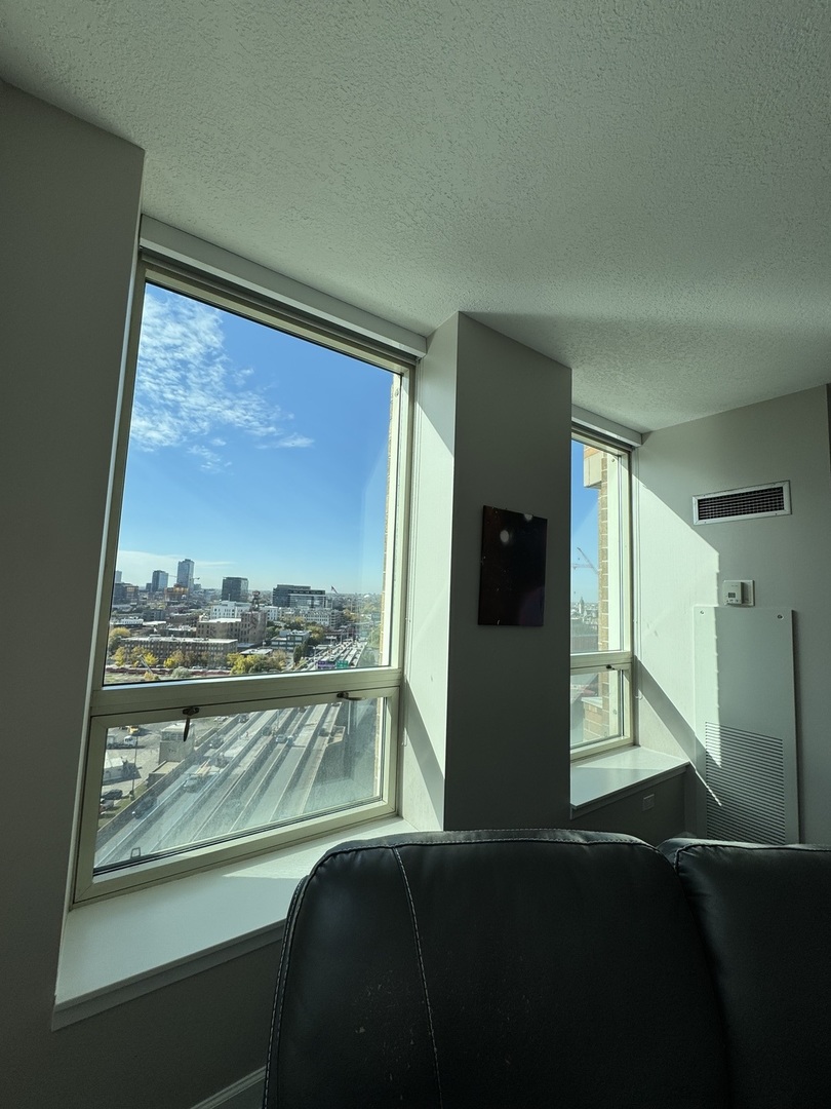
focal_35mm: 14
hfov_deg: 85.7
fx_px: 448
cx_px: 416
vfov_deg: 102.1
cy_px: 554
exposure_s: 1/1395
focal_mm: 2.22
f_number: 2.2
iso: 40
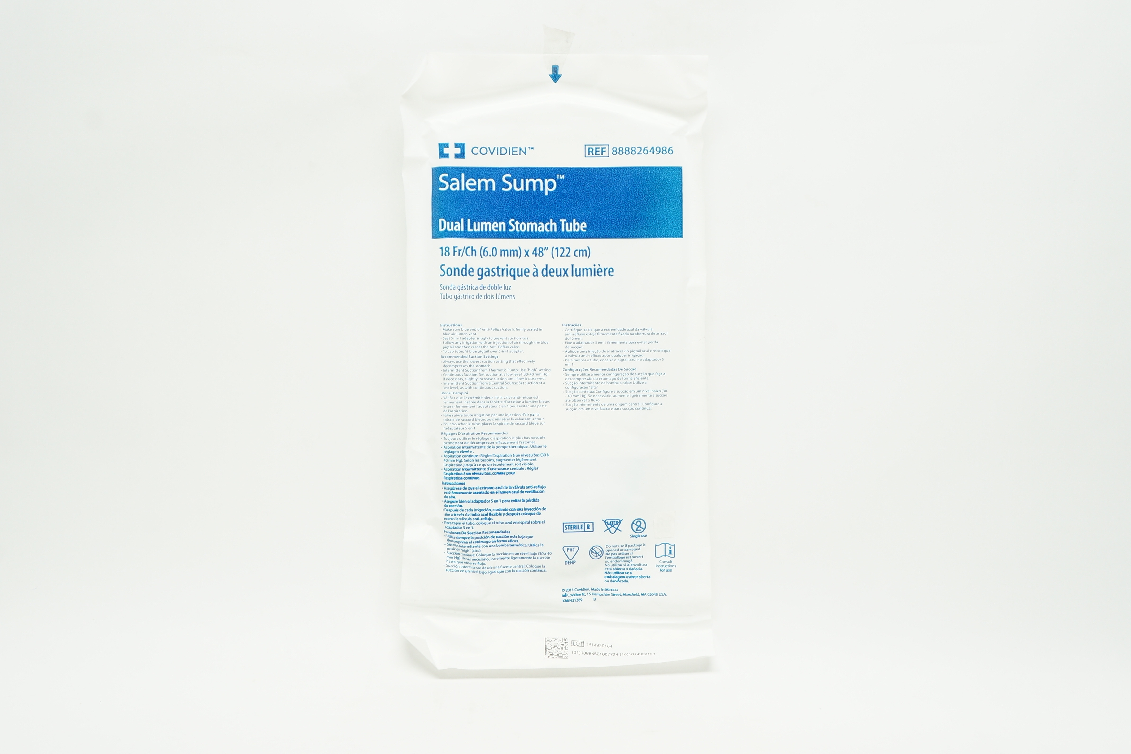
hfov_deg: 48.5
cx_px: 562
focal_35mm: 40
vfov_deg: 33.4
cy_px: 369
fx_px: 1257
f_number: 9
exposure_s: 1/25
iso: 400
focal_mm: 26
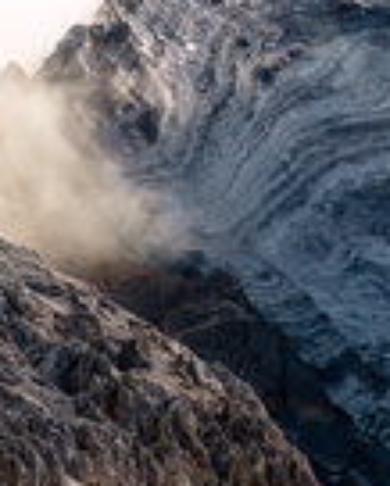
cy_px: 148
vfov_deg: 2.3
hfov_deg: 1.8
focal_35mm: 842
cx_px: 265
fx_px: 12135
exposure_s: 1/500
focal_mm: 200
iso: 100
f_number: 7.1
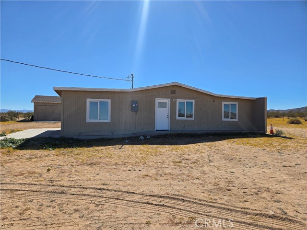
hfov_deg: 73.9
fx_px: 204
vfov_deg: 58.9
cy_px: 115
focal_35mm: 23
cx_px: 154
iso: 25
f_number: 1.8
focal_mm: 5.4
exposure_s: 1/2921
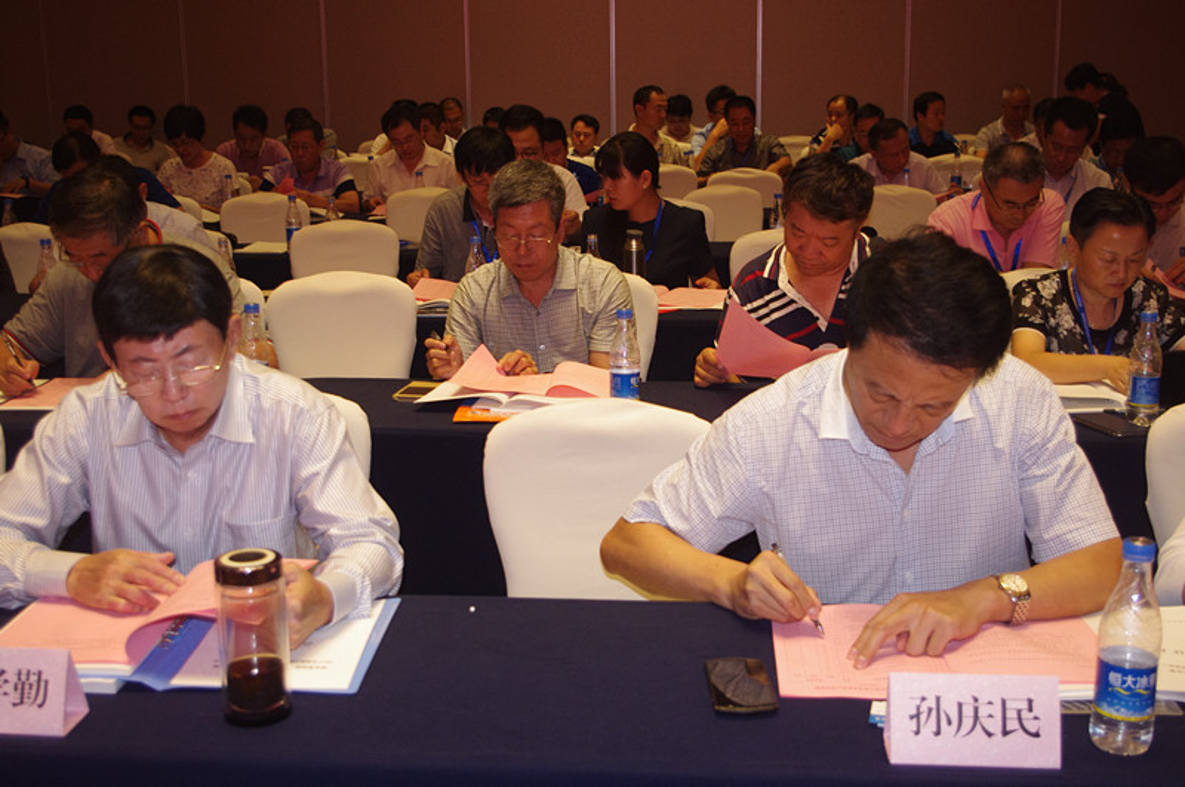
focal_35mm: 42
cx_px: 592
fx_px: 1381
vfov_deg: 31.8
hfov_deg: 46.5
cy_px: 394
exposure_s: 1/80
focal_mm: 28.13
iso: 800
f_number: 4
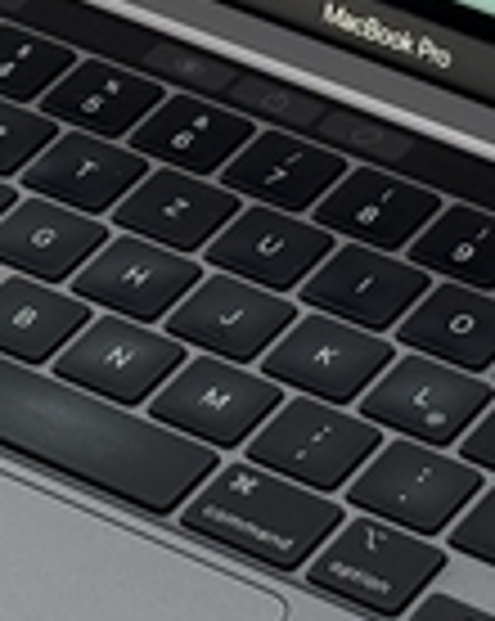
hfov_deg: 5.7
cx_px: 266
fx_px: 4992
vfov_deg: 7.1
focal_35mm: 272
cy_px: -22
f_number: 1.78
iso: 50
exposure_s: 1/170
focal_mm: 6.76
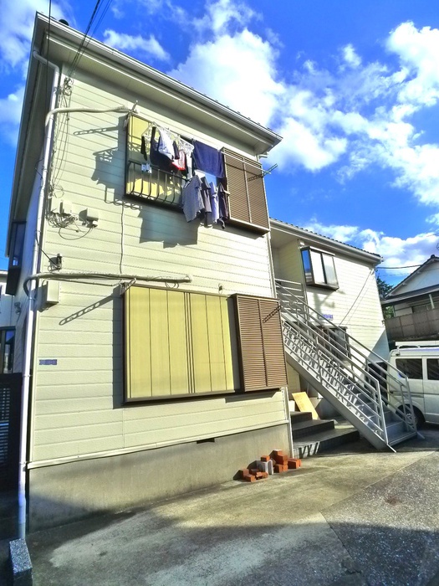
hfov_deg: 56.8
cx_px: 220
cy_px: 293
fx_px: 406
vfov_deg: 71.6
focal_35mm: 24
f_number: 5
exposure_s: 1/800
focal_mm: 5.1
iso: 400
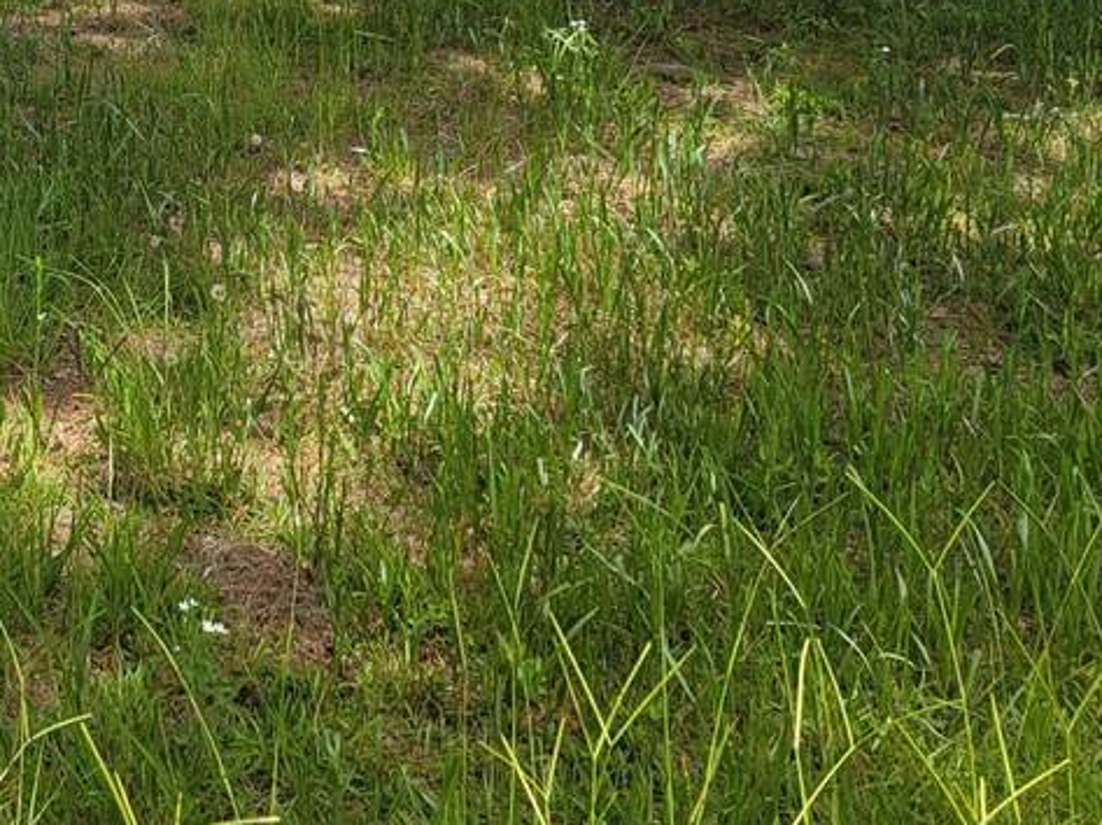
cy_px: -214
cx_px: -226
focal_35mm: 65
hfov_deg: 26.5
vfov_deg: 20.8
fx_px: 2068
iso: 16
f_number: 1.8
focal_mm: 6.7
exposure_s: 1/562
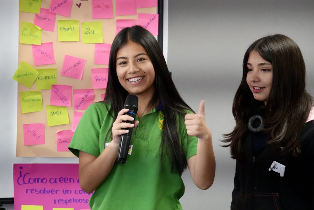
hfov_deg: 8.3
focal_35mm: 248
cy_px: 105
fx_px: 2159
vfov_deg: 5.6
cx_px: 157
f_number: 6.3
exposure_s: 1/320
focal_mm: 165
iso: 5000
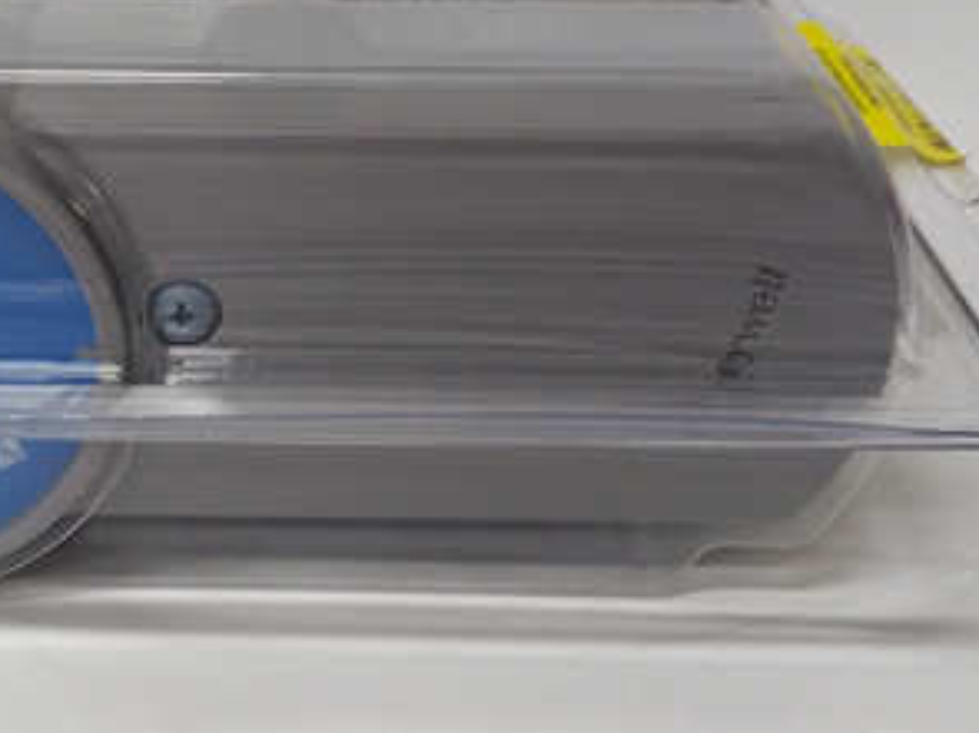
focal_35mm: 55
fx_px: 1555
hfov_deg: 34.2
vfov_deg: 26.3
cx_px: 236
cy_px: 202
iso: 194
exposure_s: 1/33
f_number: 2
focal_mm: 3.79
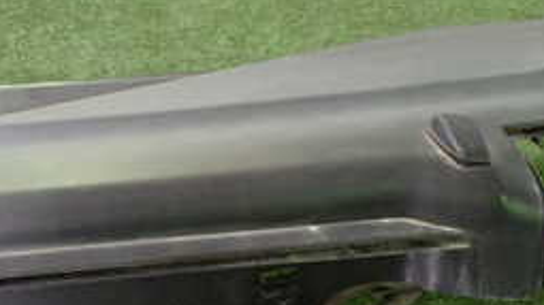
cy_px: 232
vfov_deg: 15.6
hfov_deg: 26.0
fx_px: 1110
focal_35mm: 77
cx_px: -13
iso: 800
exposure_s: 1/60
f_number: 2.3
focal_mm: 5.4
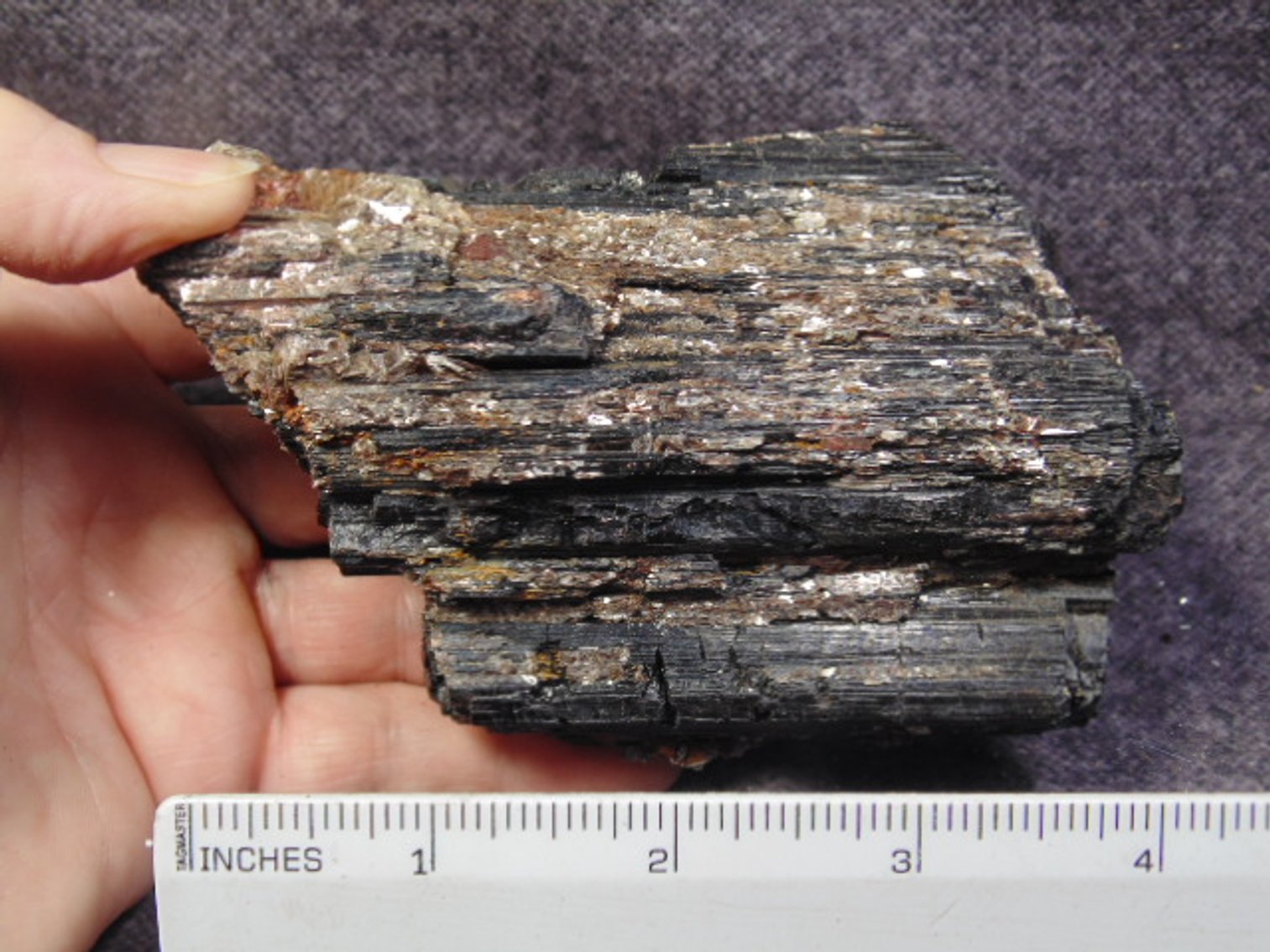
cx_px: 635
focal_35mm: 41
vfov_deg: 35.1
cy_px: 476
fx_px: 1504
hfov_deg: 45.8
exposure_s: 1/40
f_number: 3.6
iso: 80
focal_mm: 7.4
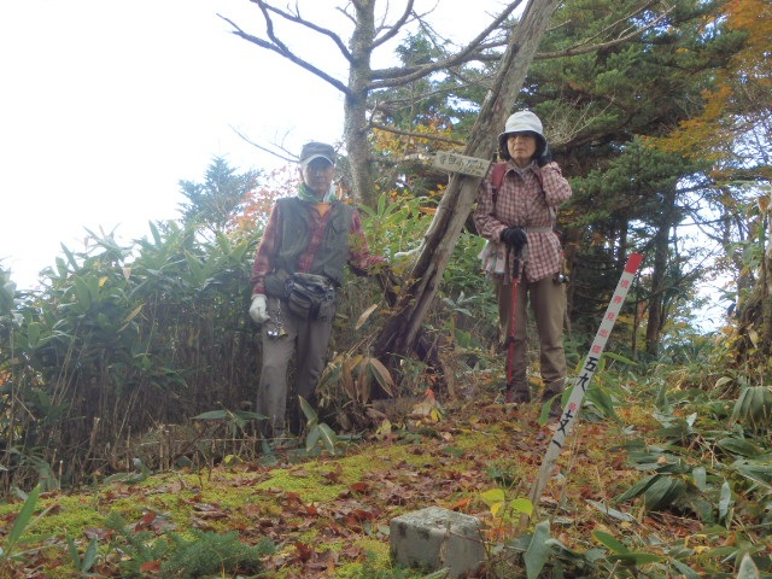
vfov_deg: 37.7
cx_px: 386
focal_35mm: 38
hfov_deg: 49.0
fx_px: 847
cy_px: 290
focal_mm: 6.8
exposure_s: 1/80
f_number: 4.6
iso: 125
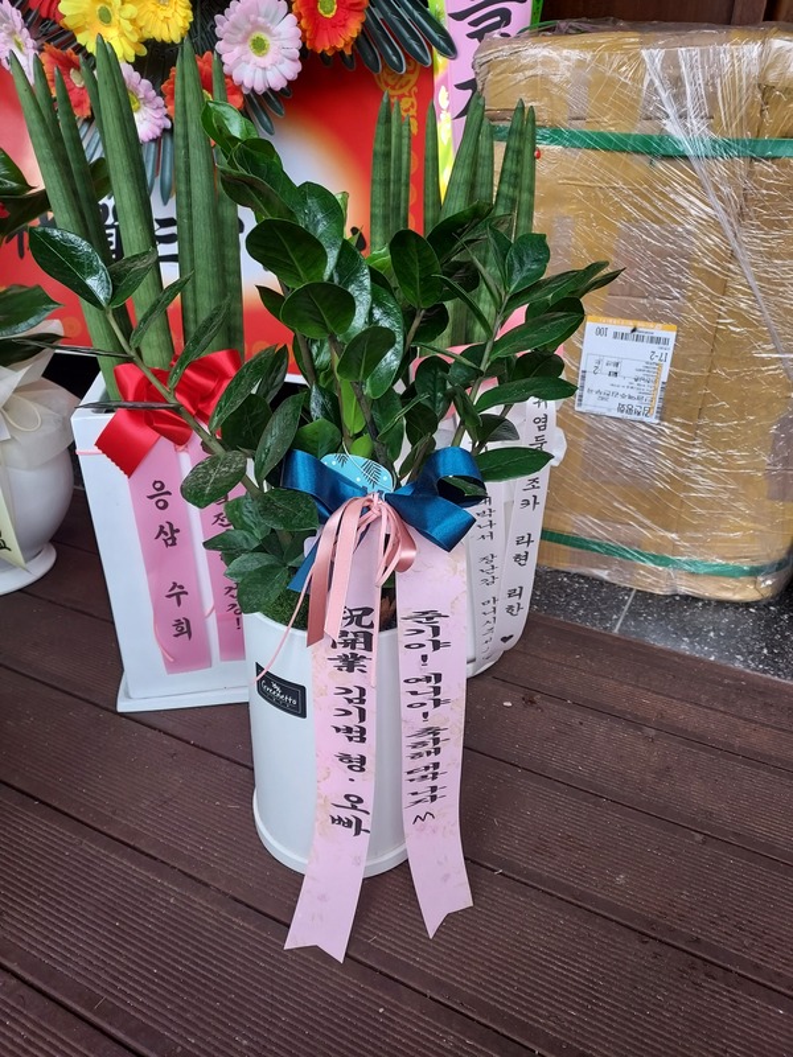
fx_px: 733
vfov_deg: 71.6
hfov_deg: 56.8
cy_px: 528
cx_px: 396
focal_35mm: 24
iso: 64
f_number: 1.8
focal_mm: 4.6
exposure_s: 1/120
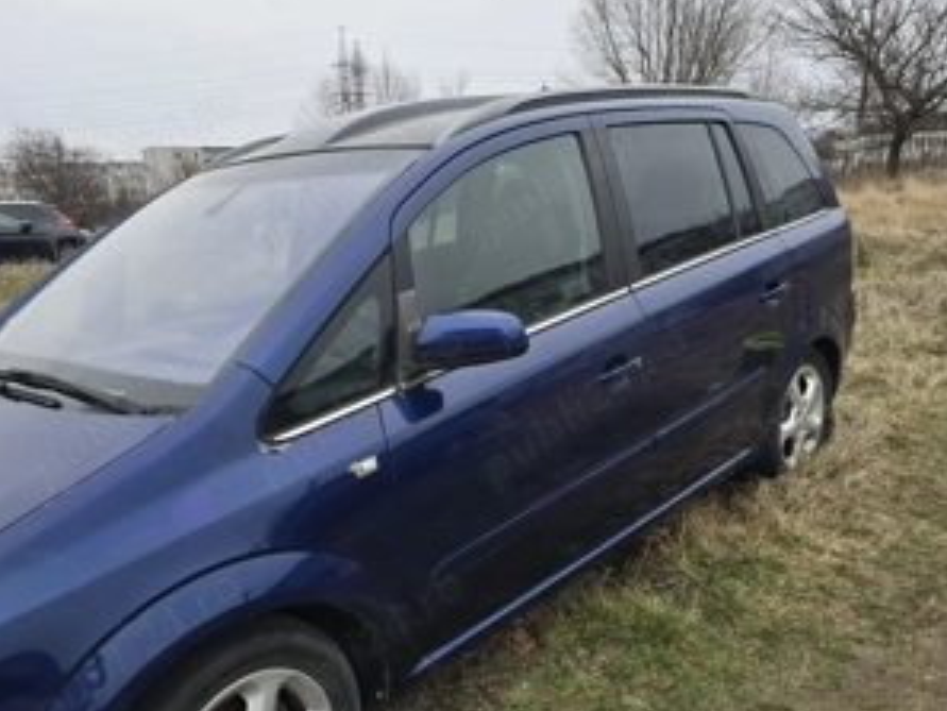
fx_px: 848
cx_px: 472
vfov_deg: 45.0
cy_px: 459
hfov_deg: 58.3
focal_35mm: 31
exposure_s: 1/180
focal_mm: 6.3
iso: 16
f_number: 1.7
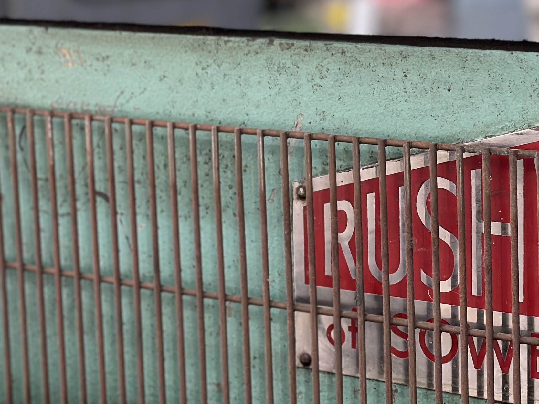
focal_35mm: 116
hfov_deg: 16.9
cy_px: 140
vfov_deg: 12.8
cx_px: 404
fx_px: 1806
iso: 200
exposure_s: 1/50
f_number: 1.78
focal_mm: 6.86
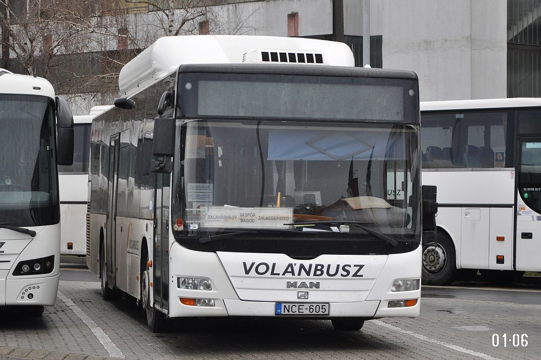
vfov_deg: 13.0
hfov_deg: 19.5
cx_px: 270
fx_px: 1576
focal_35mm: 105
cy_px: 180
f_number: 5.3
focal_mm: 70
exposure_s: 1/640
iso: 800
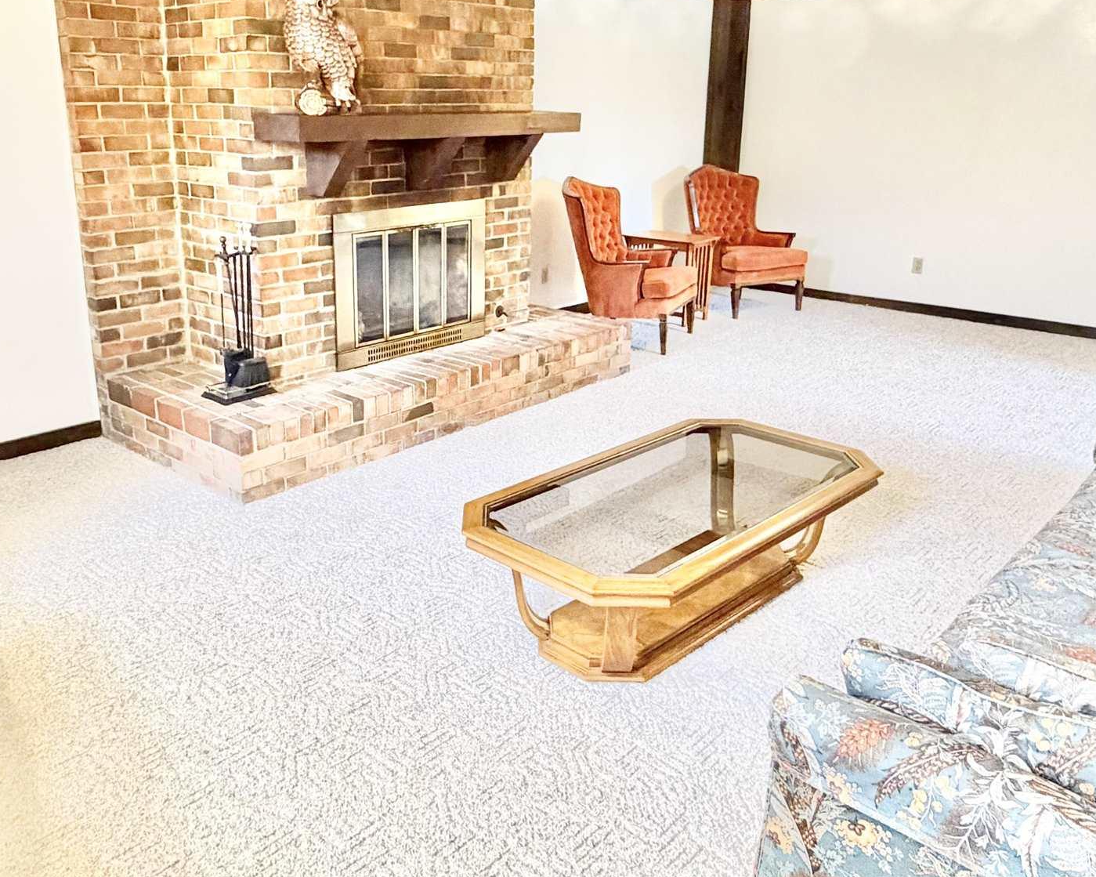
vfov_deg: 48.3
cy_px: 365
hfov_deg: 58.6
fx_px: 973
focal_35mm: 30
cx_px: 476
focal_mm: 2.22
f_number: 2.2
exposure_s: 1/60
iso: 400
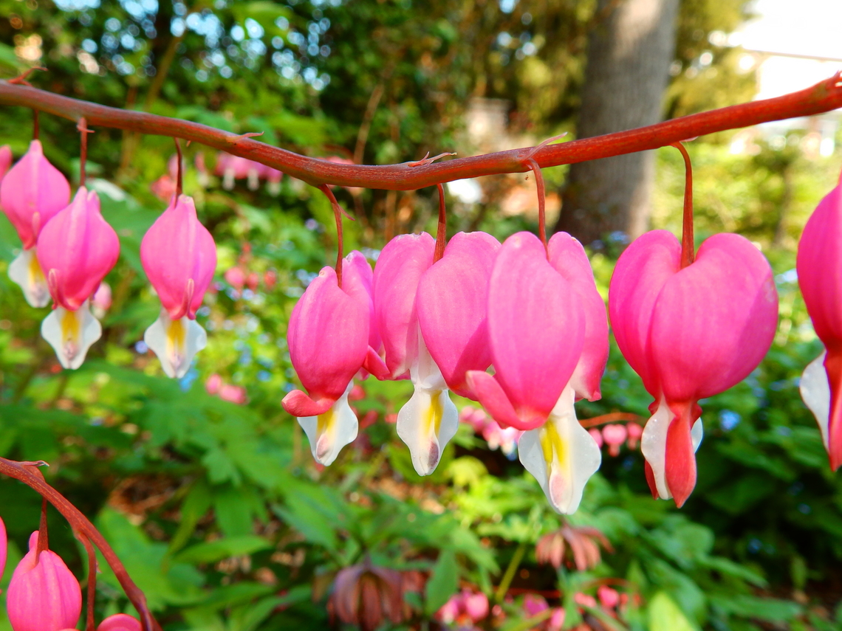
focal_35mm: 32
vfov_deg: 44.2
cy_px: 316
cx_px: 421
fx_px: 778
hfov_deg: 56.8
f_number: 3.7
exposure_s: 1/80
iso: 80
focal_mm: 5.7
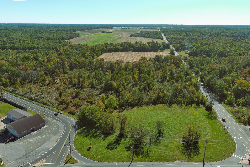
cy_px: 84
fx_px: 201
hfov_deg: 63.7
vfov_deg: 45.0
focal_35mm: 29
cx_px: 125
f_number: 2.8
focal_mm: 10.57
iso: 100
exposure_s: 1/1250
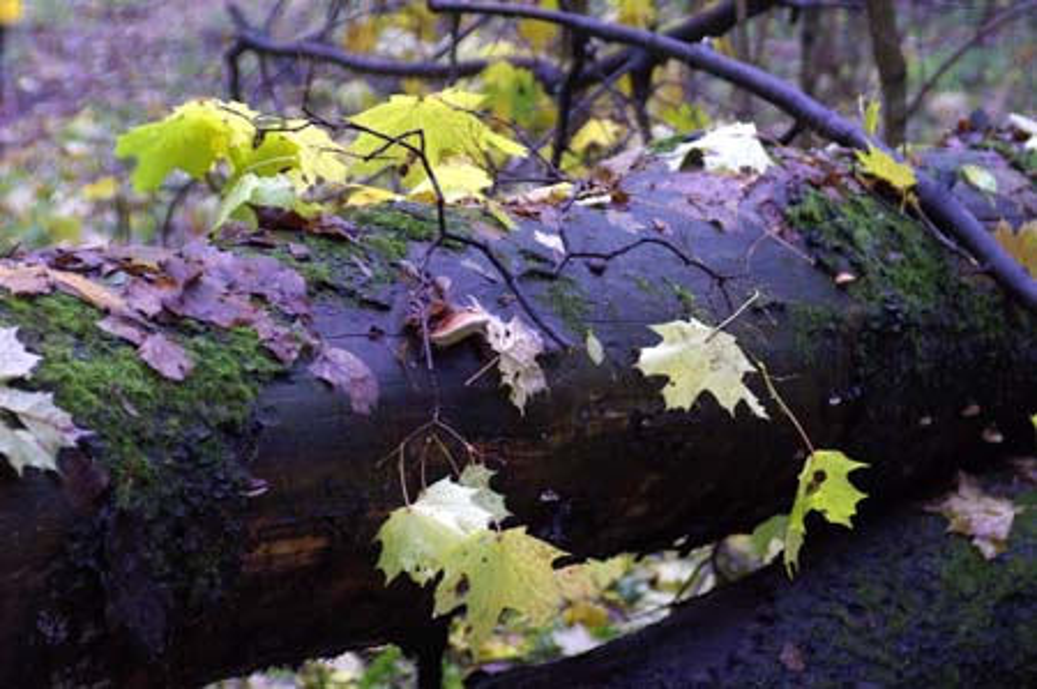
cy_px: 344
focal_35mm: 105
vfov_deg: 13.0
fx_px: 3021
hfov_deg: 19.5
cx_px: 518
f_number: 5
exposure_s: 1/80
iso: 1600
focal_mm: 70
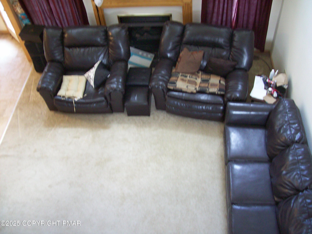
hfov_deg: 51.4
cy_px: 117
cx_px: 156
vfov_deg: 39.7
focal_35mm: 36
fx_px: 324
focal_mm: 6
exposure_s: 1/8.3
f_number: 2.7
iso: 160
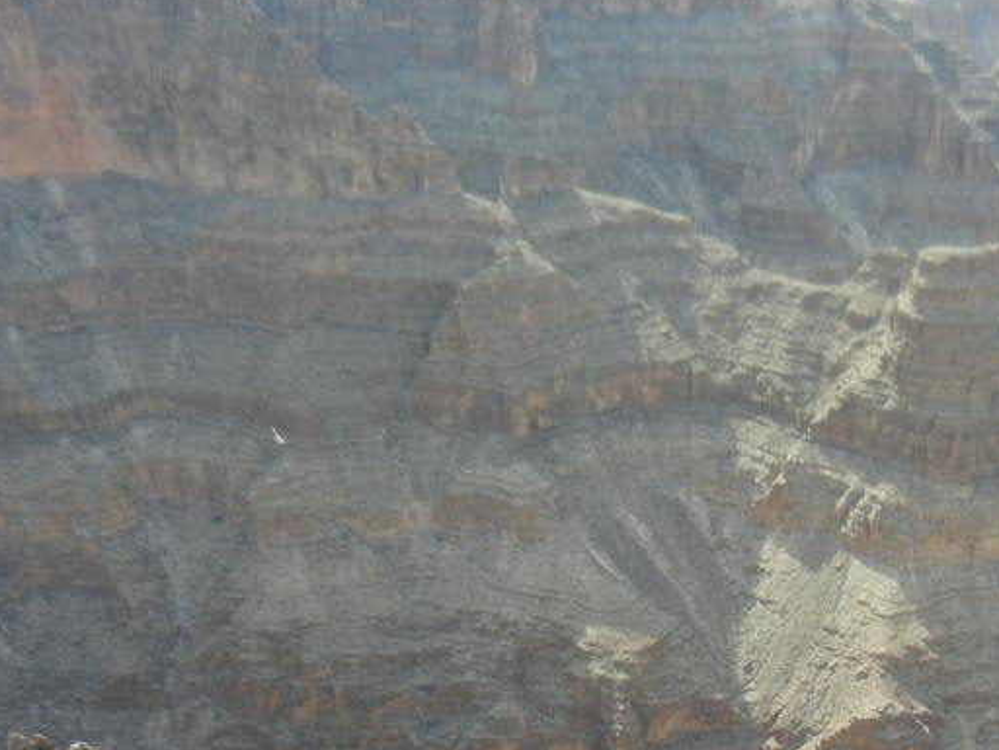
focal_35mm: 60
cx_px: 773
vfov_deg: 23.6
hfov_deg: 31.5
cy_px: 707
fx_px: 1732
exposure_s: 1/588
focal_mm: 5.4
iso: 160
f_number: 3.5
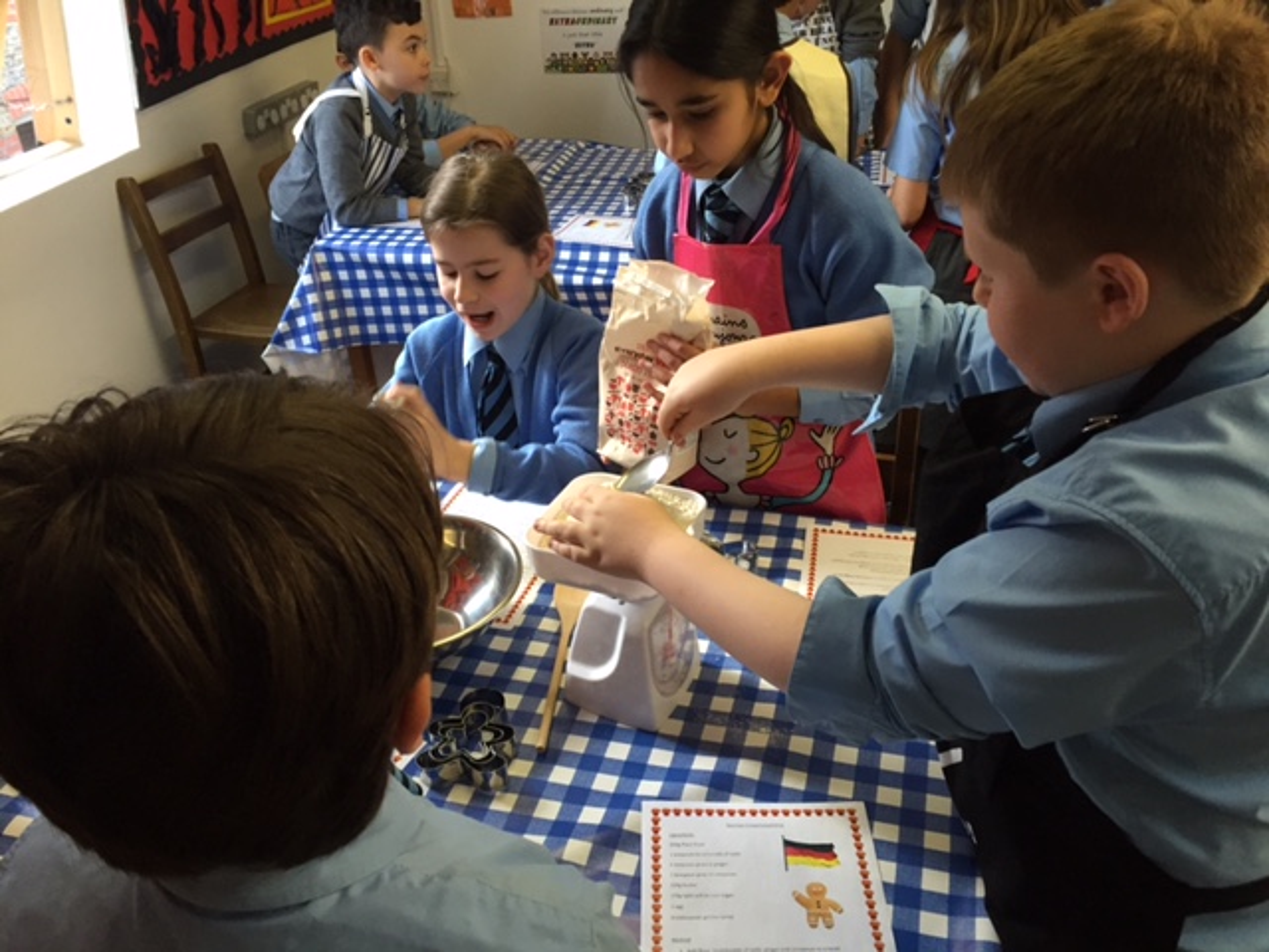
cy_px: 476
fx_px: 1063
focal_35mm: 29
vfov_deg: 48.2
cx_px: 634
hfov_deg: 61.7
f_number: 2.2
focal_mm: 4.15
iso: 80
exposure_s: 1/33
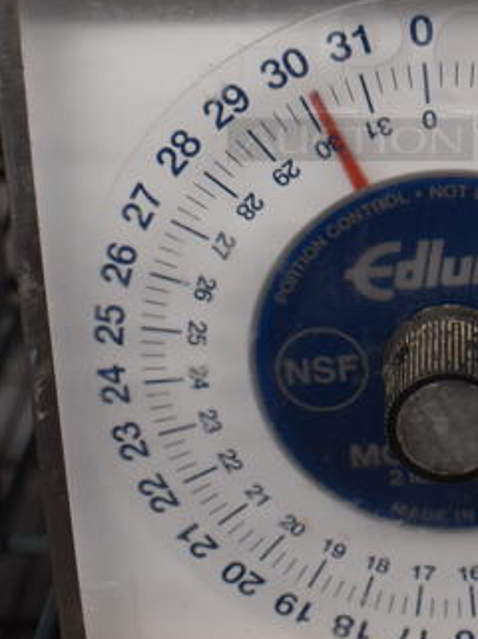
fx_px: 1365
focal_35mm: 74
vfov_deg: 25.5
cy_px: 57
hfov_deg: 19.4
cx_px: 450
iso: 800
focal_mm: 18
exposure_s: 1/160
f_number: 3.5
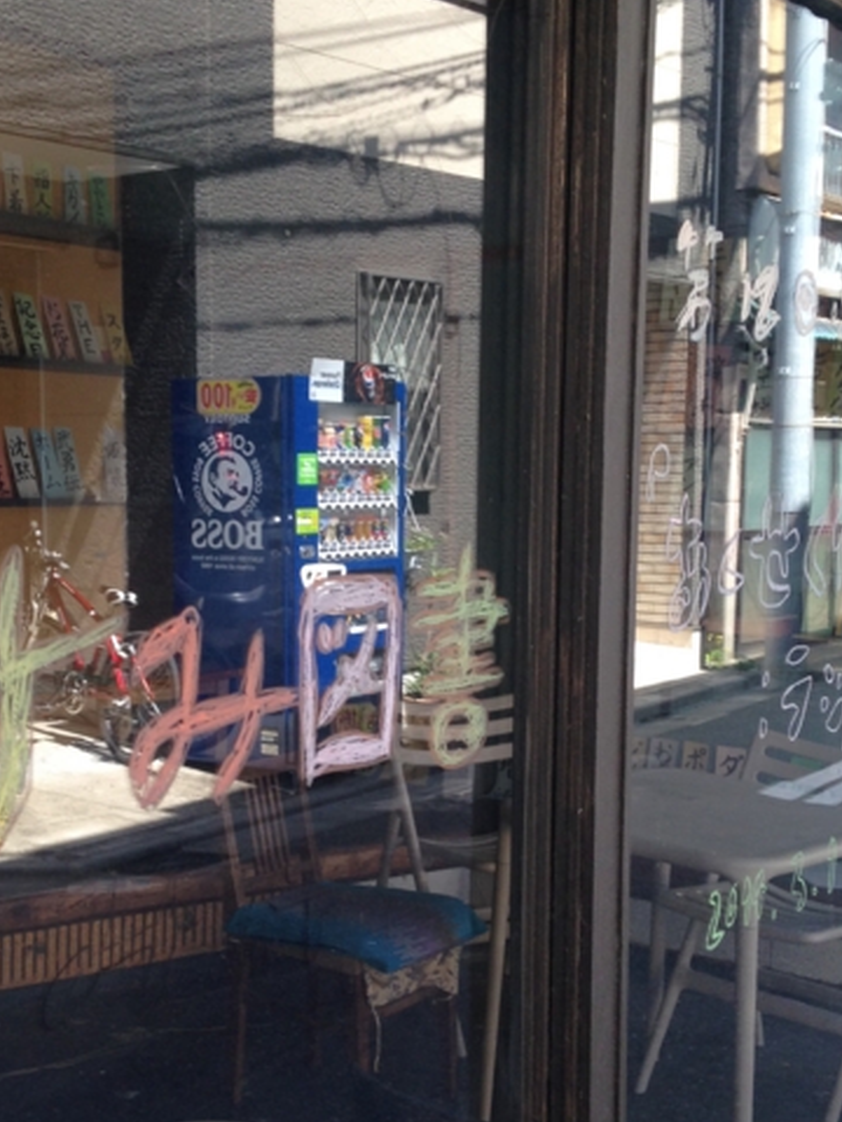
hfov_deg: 26.5
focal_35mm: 55
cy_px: 643
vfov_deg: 34.9
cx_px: 379
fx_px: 1784
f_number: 2.4
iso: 50
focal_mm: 4.12
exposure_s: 1/120
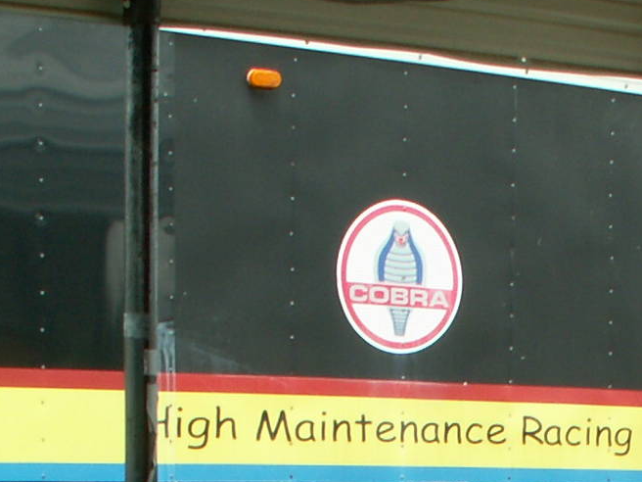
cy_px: 820
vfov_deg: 10.9
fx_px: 2374
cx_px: 590
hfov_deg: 15.2
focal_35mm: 128
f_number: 6.3
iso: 50
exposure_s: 1/50
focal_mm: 5.86
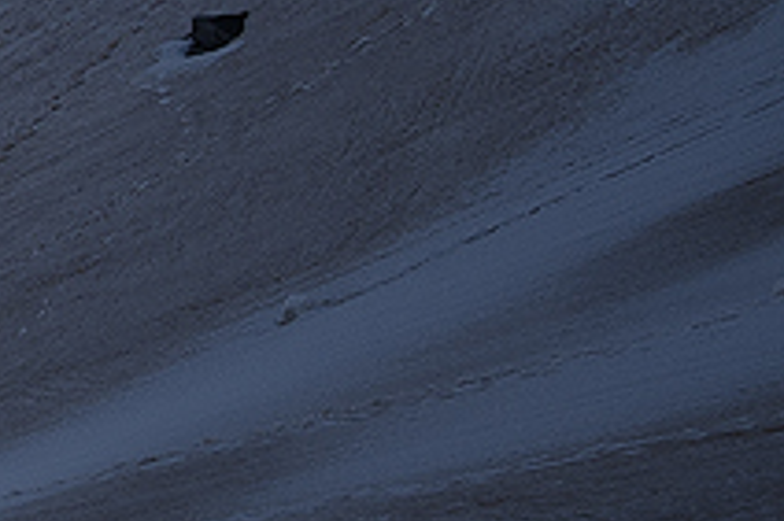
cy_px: -791
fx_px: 5070
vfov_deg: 5.6
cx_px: -1860
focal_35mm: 233
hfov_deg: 7.4
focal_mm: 33
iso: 100
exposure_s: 1/30
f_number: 13
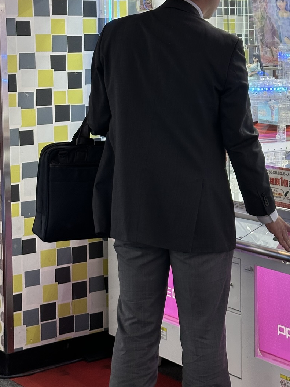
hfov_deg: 16.1
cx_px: 238
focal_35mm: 91
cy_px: 92
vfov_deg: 21.3
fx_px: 1017
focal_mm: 6.86
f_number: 1.78
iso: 50
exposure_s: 1/145
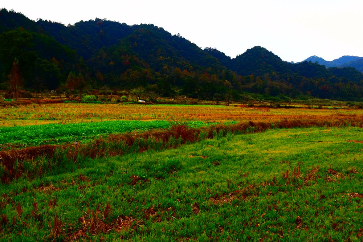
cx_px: 182
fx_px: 393
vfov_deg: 34.2
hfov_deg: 49.5
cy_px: 121
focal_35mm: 39
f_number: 5.6
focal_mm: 26
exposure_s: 1/125
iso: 100
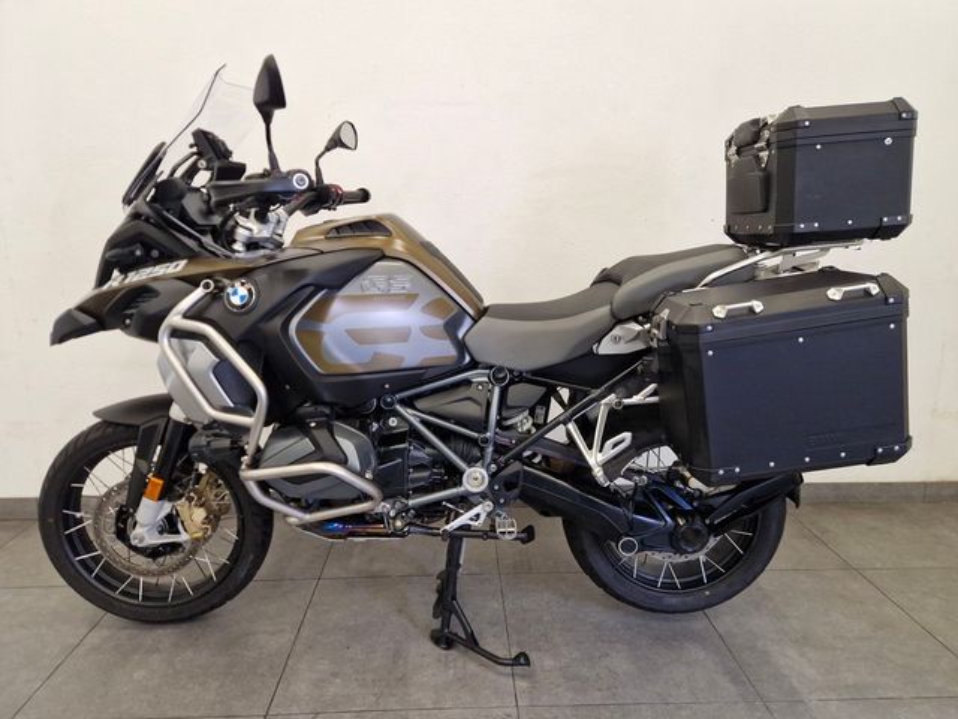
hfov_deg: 73.9
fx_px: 637
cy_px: 360
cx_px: 479
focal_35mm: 23
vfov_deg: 58.9
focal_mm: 5.4
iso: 500
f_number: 1.8
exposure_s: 1/100
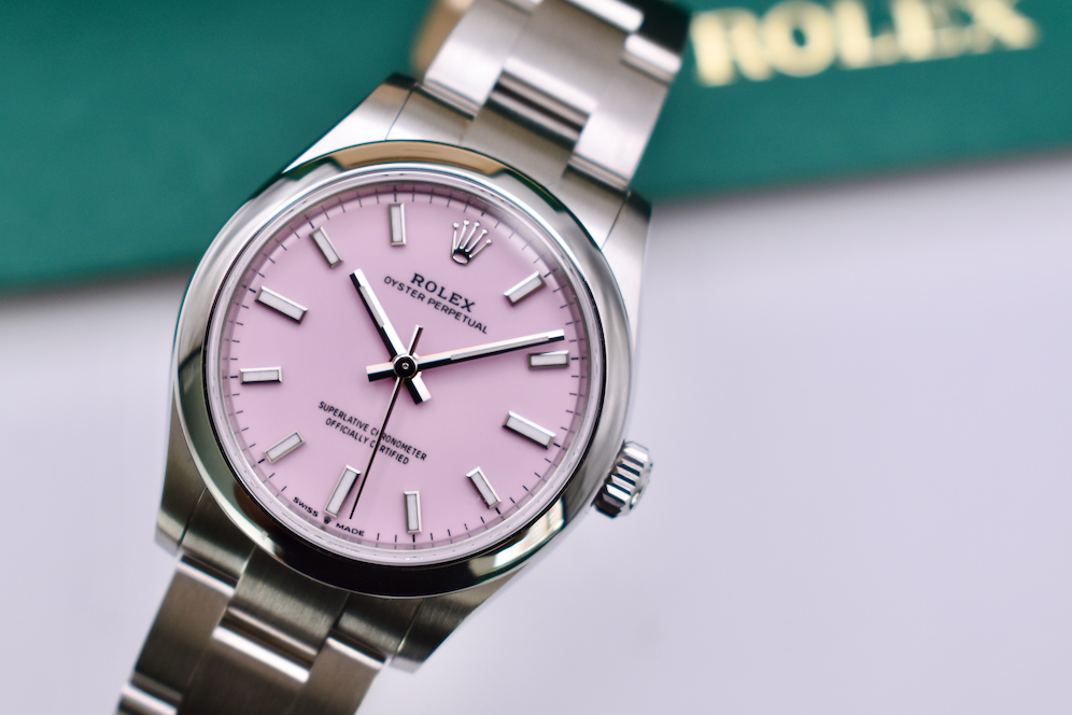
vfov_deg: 16.9
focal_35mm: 81
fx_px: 2412
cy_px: 359
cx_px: 418
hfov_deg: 25.0
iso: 400
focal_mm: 42
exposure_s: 1/125
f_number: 5.6
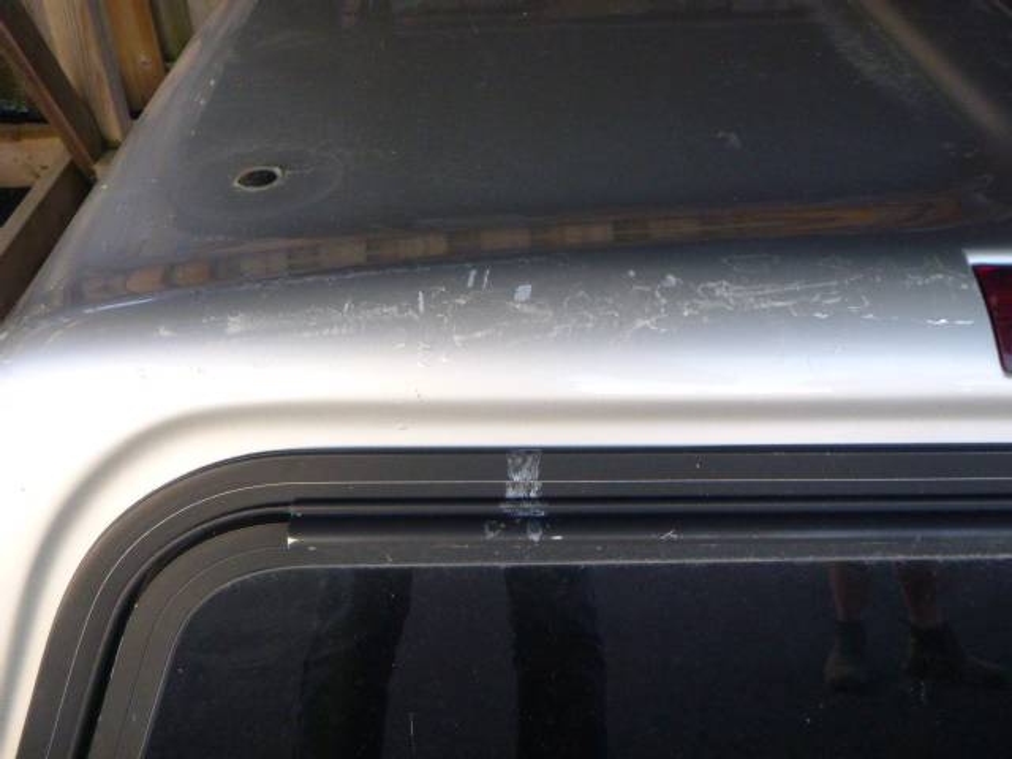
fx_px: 965
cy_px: 380
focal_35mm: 33
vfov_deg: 42.9
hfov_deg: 55.4
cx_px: 506
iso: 320
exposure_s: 1/60
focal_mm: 5.9
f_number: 4.3
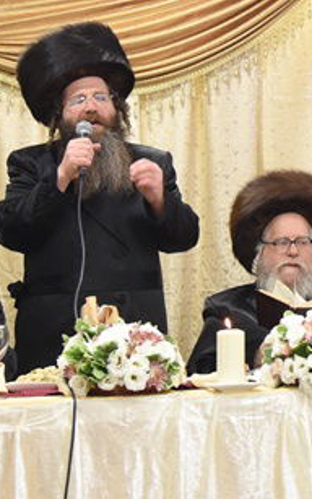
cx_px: 473
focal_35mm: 129
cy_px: 110
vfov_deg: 16.1
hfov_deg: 9.8
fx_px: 1754
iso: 2500
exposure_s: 1/100
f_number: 5
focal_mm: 38
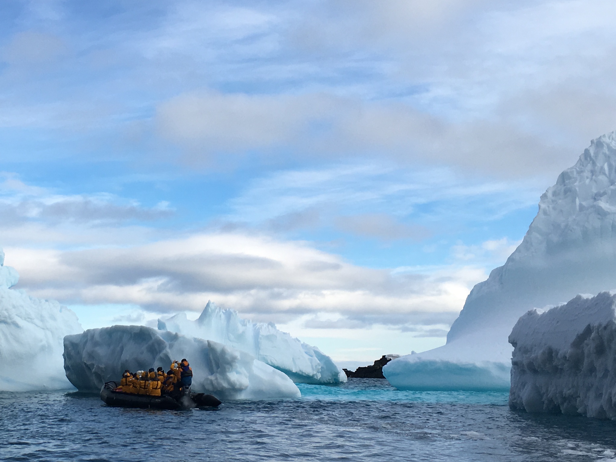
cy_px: 270
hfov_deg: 32.9
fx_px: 1015
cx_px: 135
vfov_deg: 25.6
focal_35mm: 57
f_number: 2.2
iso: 25
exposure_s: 1/1451
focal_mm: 4.15
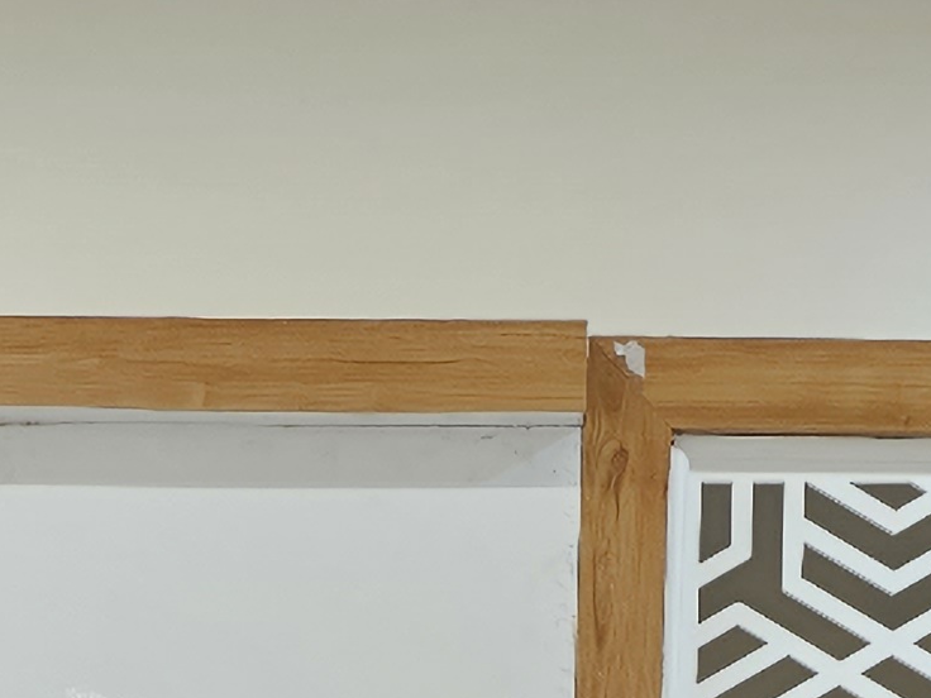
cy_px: 1507
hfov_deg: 15.8
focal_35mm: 125
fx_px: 3362
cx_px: 359
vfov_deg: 10.6
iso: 160
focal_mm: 6.3
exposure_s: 1/182
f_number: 1.7
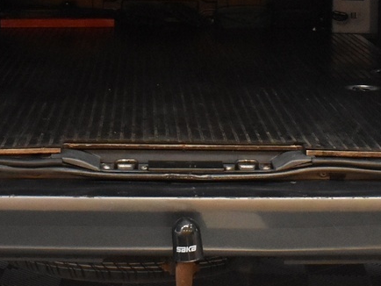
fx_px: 1421
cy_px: -97
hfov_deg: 15.3
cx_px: 185
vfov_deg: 11.2
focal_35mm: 129
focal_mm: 24
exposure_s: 1/100
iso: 3200
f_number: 5
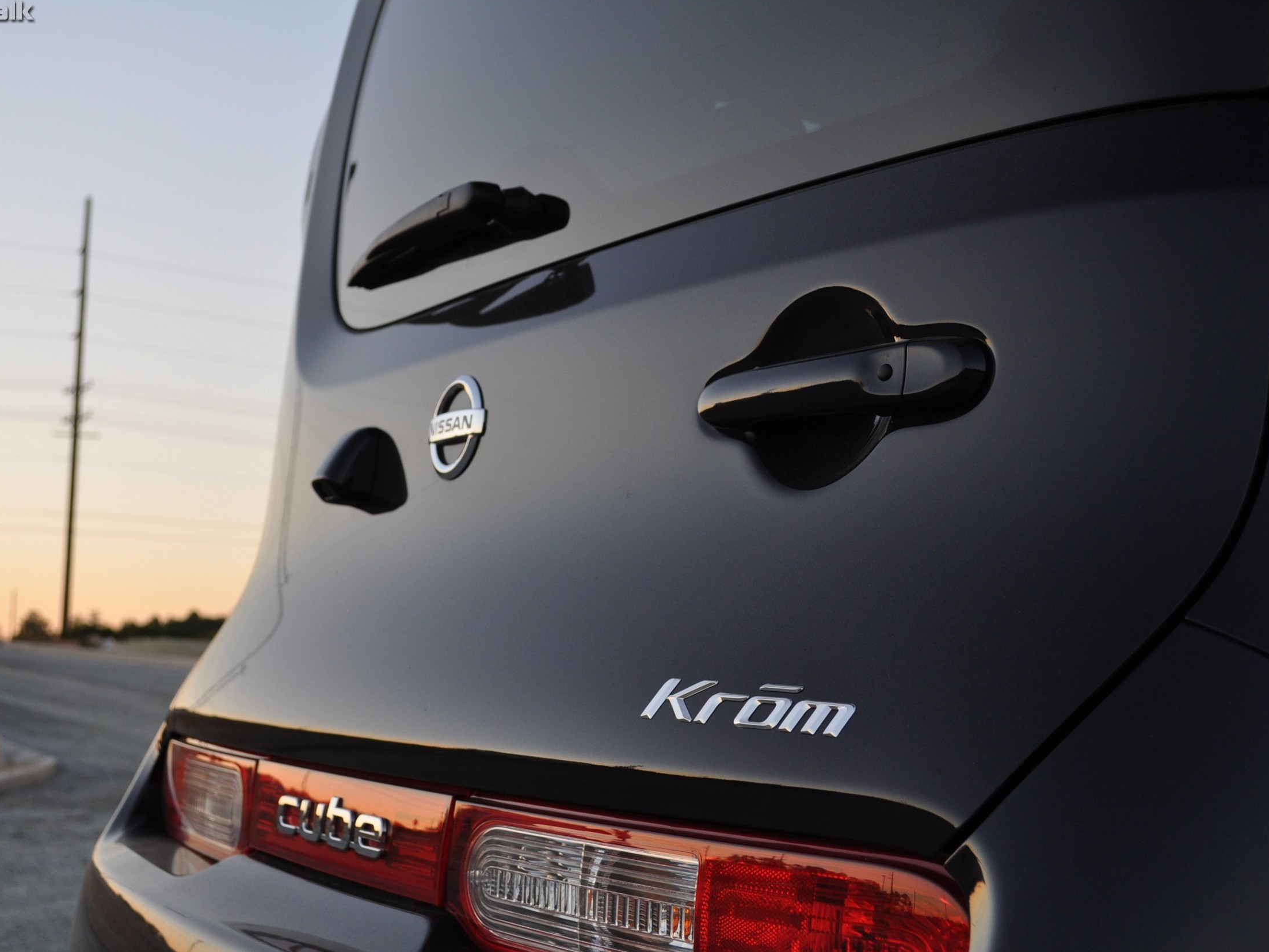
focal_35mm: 49
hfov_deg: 38.9
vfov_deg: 29.7
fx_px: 1796
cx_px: 624
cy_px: 475
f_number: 5.6
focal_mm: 30
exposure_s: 1/125
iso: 400
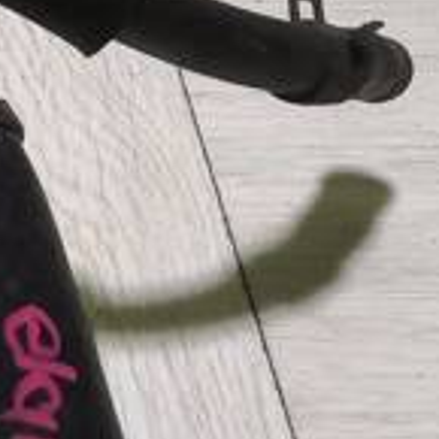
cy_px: 76
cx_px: -824
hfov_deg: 8.8
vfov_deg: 10.4
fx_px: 2410
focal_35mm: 168
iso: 100
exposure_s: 1/100
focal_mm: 3.95
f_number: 1.8
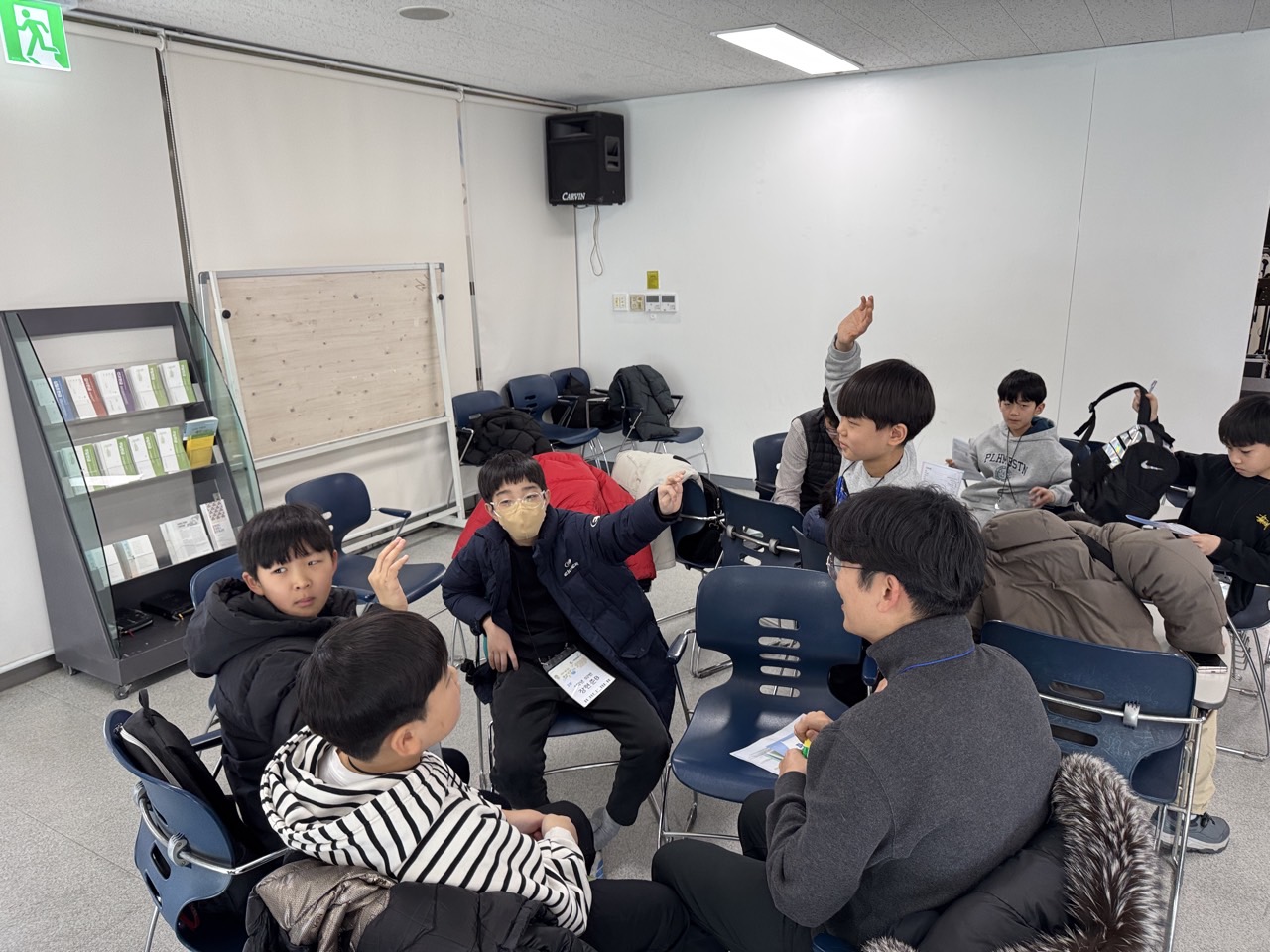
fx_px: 881
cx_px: 635
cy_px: 476
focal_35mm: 24
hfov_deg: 71.6
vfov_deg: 56.8
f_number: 1.78
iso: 250
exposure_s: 1/60
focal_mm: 6.76
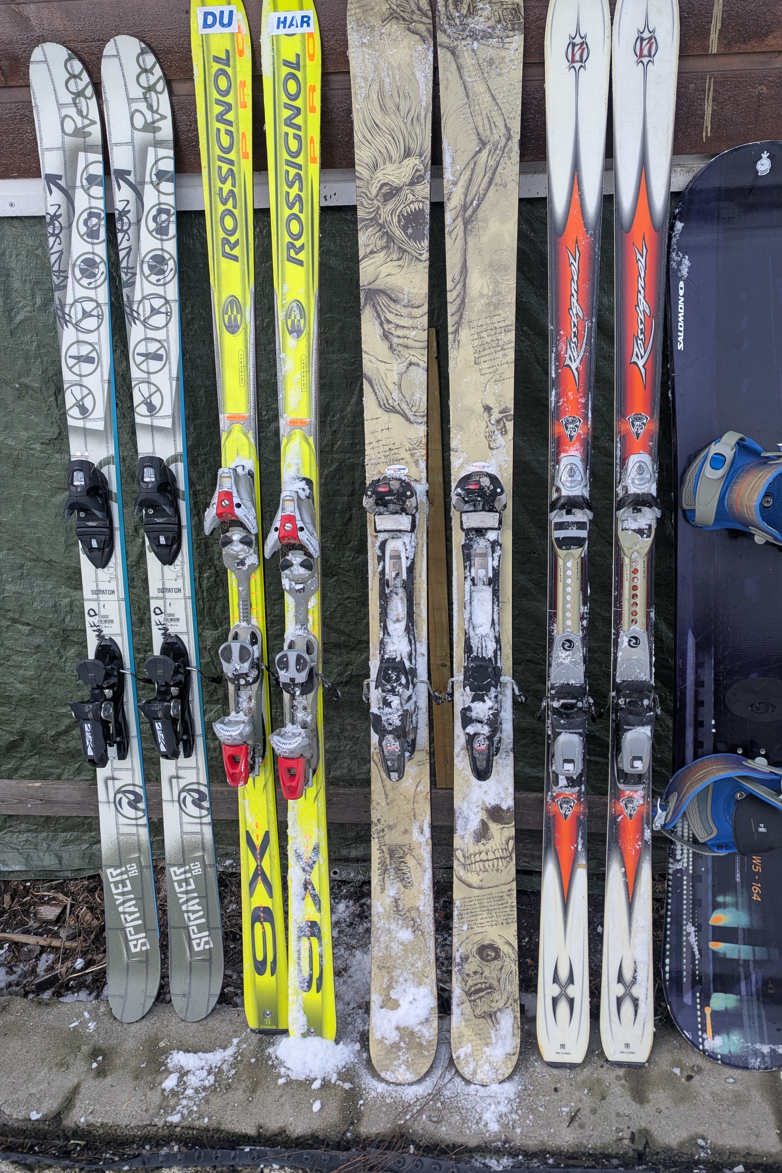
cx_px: 449
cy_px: 574
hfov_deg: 49.4
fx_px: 847
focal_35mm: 26
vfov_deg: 69.4
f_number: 1.85
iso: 49
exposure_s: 1/38.5
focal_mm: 6.81
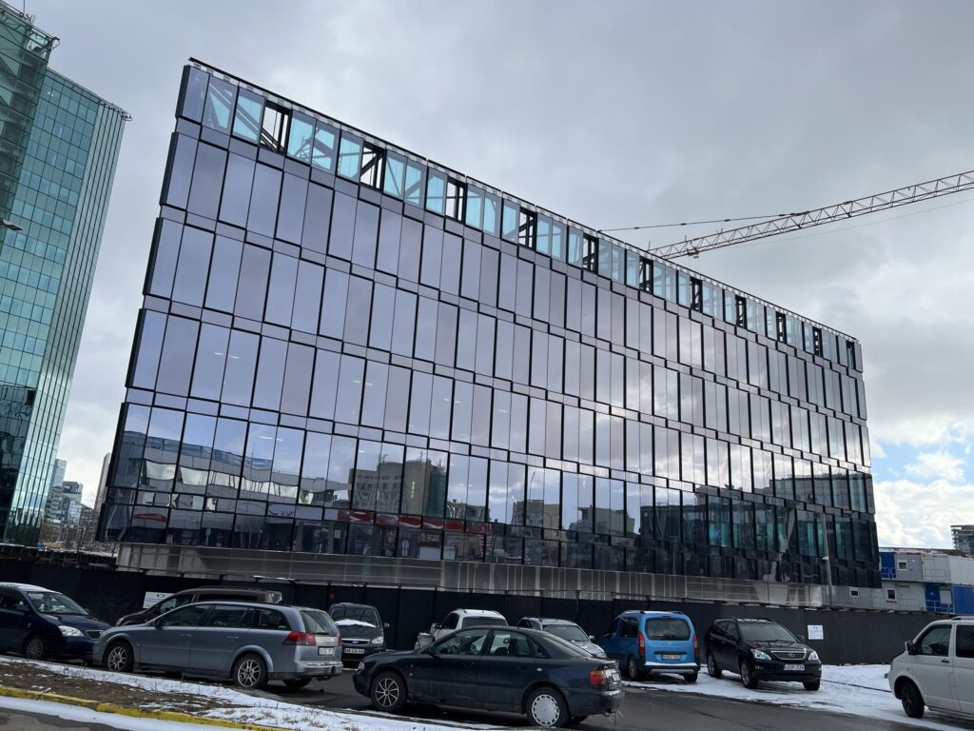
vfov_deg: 53.1
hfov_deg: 67.3
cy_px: 366
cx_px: 487
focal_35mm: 26
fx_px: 732
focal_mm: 5.7
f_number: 1.5
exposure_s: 1/2513
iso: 50
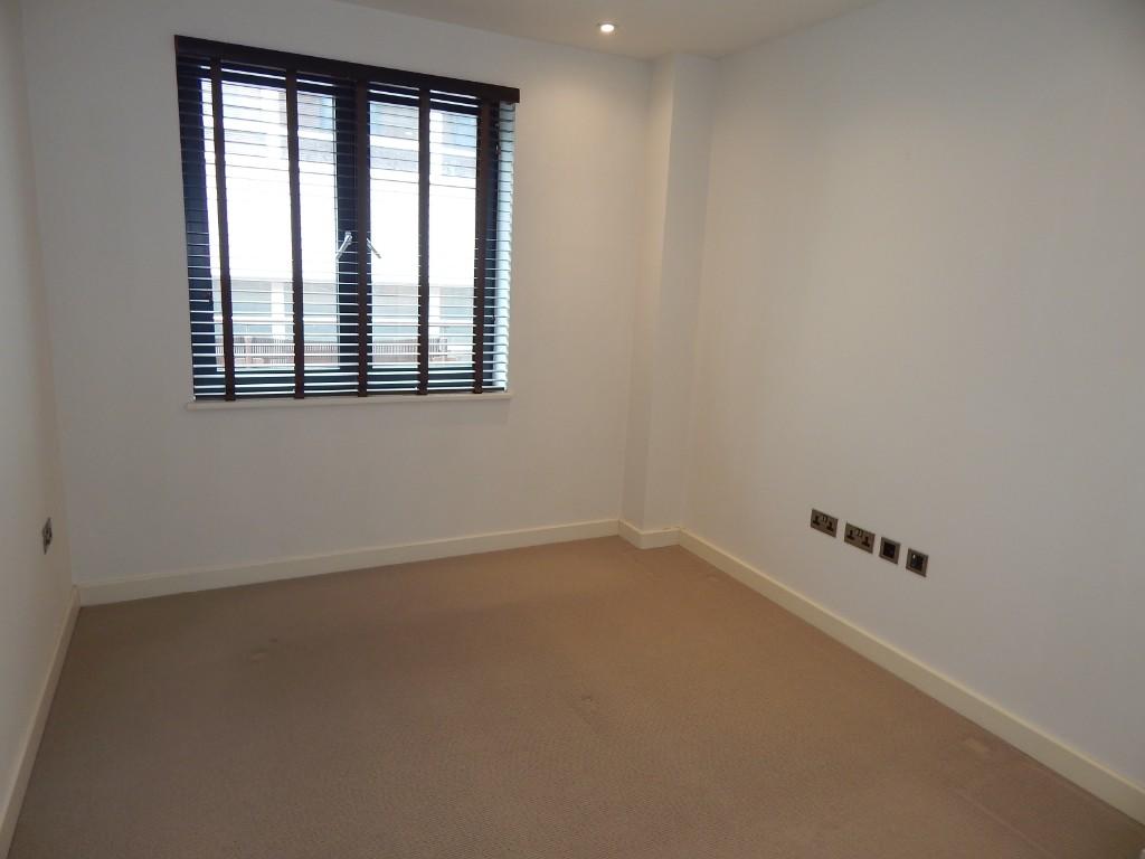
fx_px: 728
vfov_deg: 61.1
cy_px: 430
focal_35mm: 22
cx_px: 572
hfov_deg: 76.4
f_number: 3
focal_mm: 4
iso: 125
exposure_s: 1/50
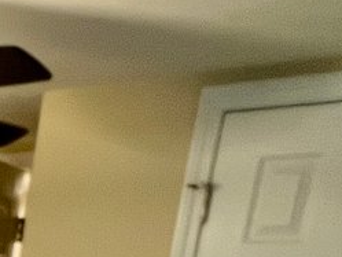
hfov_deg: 19.5
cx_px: -247
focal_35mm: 79
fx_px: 781
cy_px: 567
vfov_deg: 14.3
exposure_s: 1/60
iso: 125
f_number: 1.8
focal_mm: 1.57
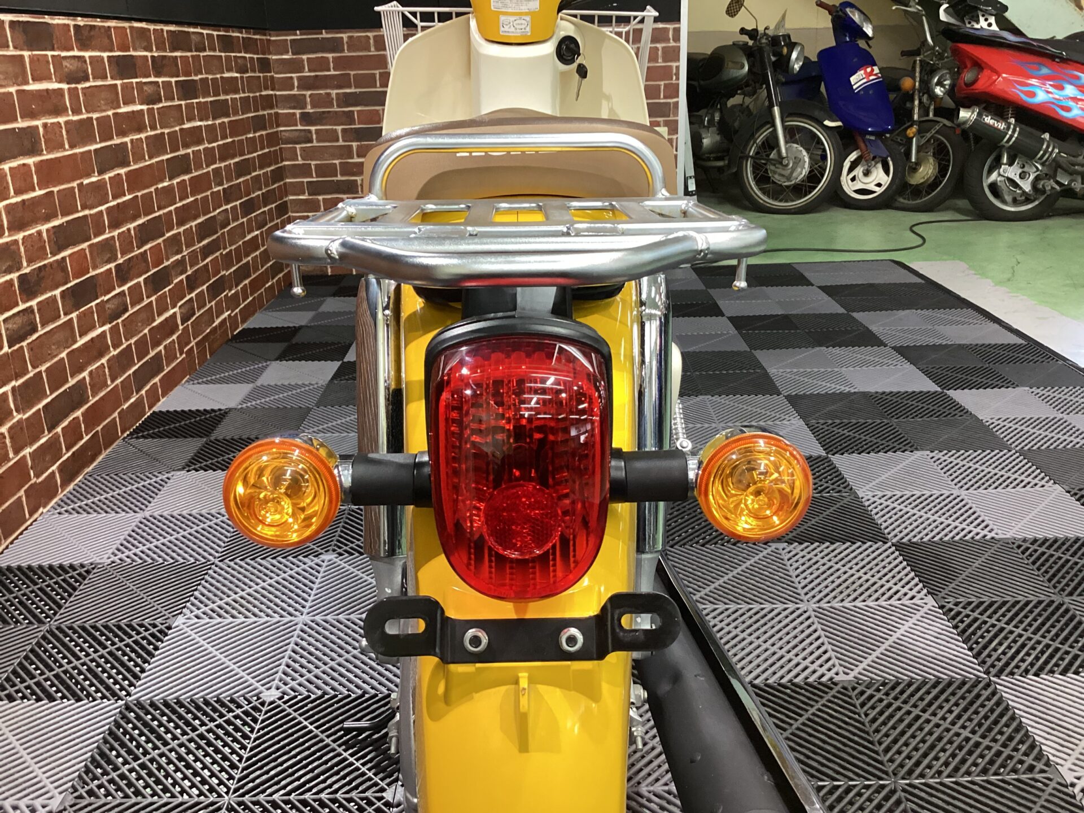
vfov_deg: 45.4
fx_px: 971
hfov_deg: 58.4
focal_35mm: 31
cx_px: 542
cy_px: 406
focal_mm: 3.3
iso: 320
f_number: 2.4
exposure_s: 1/50
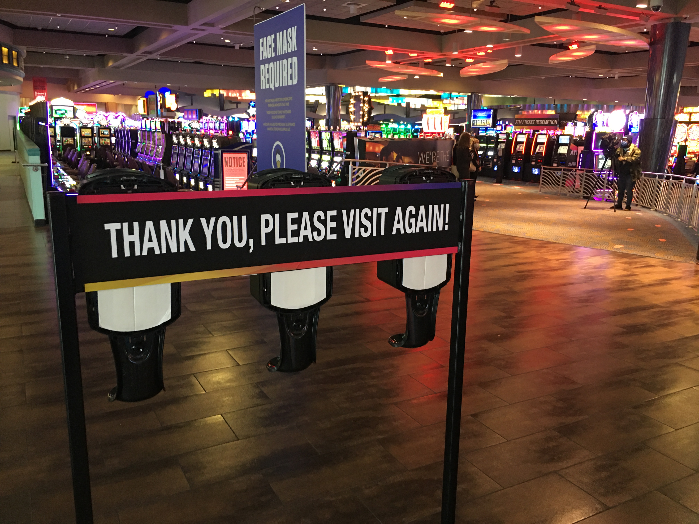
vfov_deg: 48.2
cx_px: 350
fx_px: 586
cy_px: 262
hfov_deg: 61.7
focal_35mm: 29
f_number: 2.2
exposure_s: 1/8
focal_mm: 4.15
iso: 80
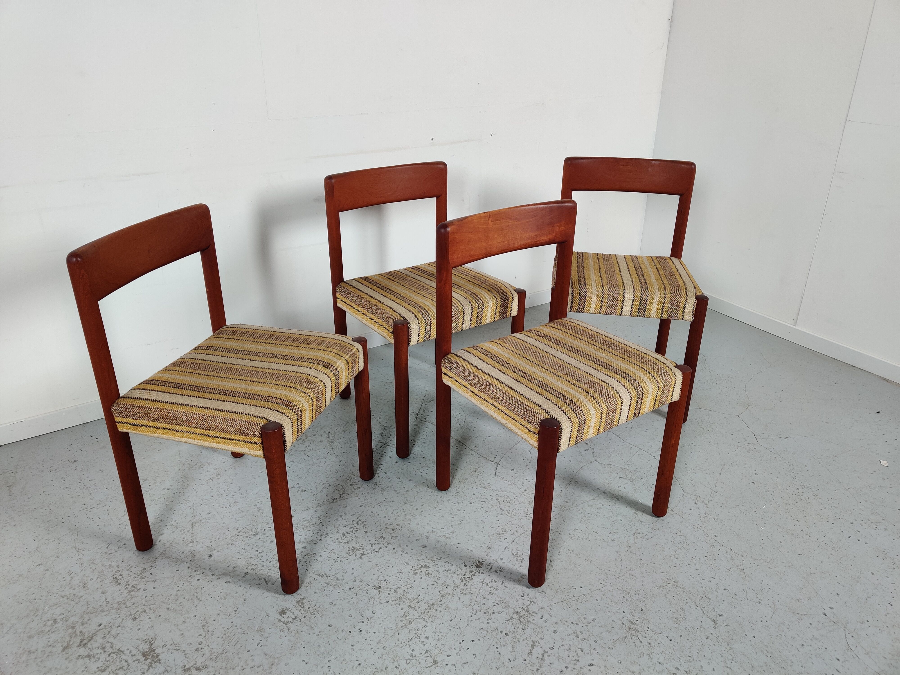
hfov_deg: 65.3
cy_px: 338
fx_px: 702
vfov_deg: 51.4
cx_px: 450
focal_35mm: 27
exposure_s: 1/100
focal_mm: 4.75
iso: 200
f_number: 1.65
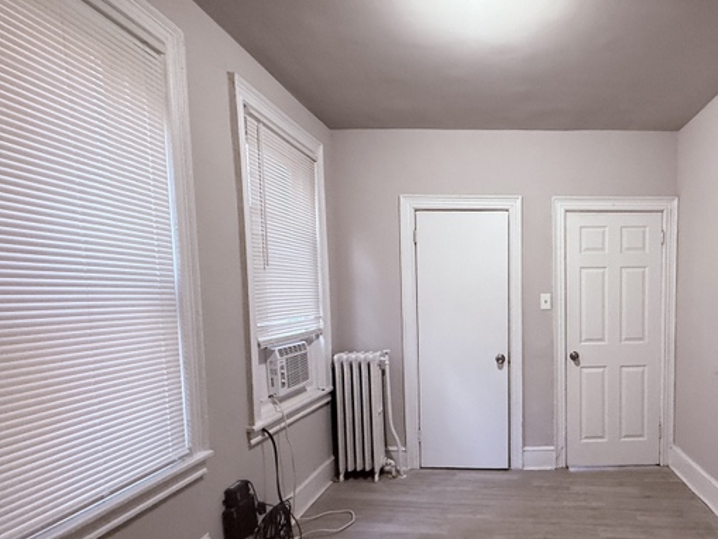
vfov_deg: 60.4
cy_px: 334
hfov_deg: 72.5
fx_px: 456
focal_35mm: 22
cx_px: 513
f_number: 2.2
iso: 500
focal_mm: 2.22
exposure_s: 1/60
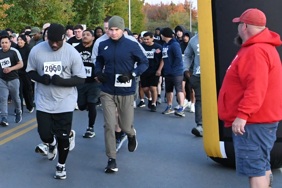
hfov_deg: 21.2
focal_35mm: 86
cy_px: 52
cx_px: -93
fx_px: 674
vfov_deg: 15.8
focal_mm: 20
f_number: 2.8
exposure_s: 1/500
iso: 3200
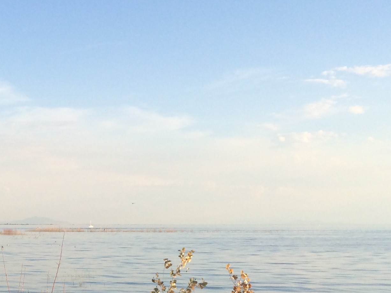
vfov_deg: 18.7
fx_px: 870
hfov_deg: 23.5
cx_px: -61
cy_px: 285
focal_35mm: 77
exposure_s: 1/1208
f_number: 2.2
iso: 32
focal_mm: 4.15
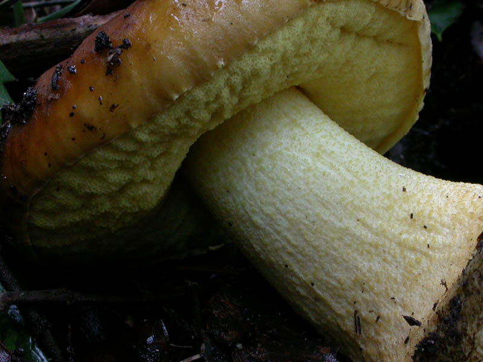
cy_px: 181
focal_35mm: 146
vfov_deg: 10.2
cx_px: 242
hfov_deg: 13.5
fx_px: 2037
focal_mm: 30.2
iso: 200
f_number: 9.9
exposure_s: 1/4
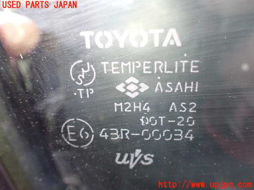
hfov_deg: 60.0
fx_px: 220
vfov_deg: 46.8
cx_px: 127
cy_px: 95
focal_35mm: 30
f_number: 2.3
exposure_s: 1/80
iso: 800
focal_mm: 5.4
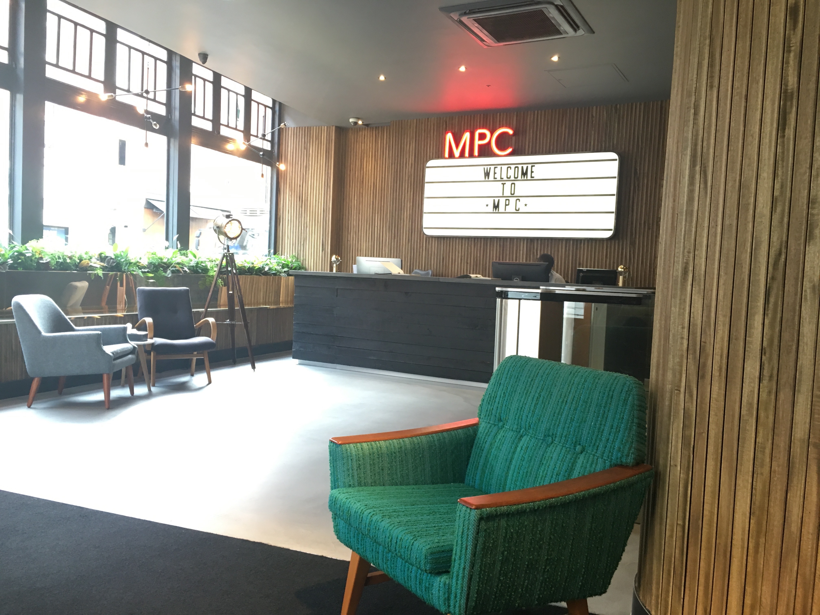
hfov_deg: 61.7
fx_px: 687
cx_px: 410
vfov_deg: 48.2
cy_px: 308
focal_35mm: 29
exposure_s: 1/33
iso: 125
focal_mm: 4.15
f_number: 2.2
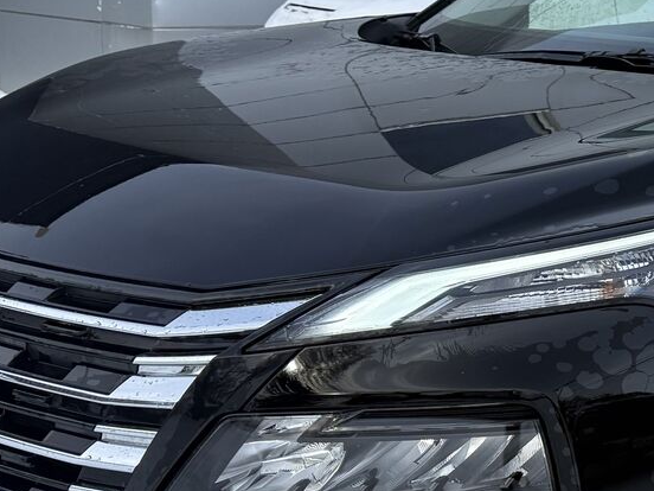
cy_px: 155
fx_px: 1681
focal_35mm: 89
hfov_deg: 20.3
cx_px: 826
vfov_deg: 16.6
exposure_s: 1/2110
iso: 80
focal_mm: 6.76
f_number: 1.78
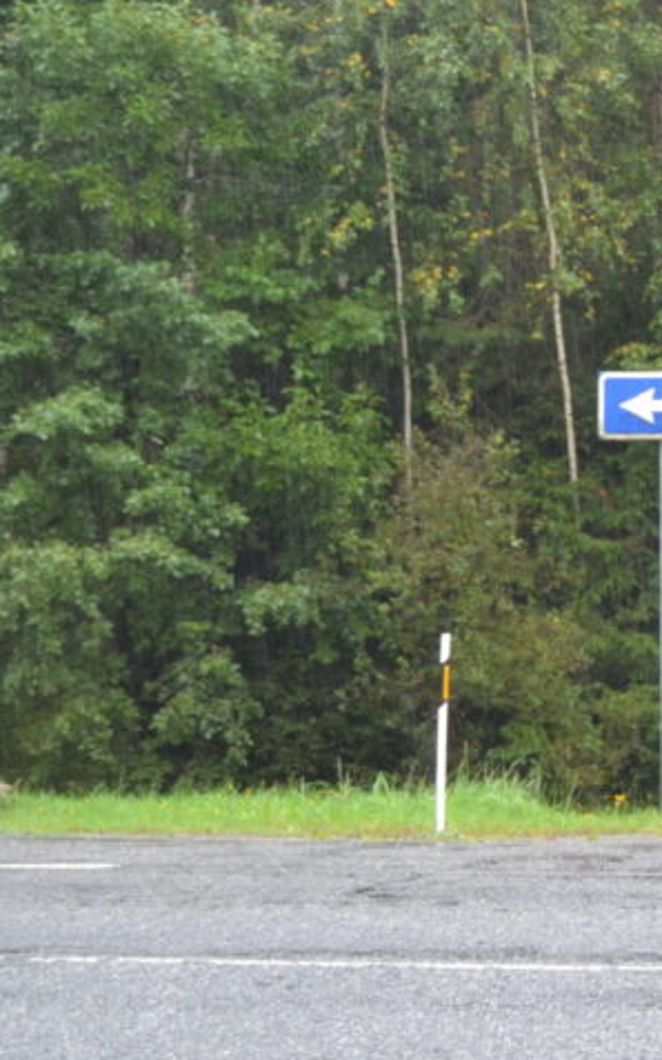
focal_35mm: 105
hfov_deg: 11.7
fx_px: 3032
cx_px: 1133
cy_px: 548
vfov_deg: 19.8
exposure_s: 1/60
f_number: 4.5
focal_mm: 32
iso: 720
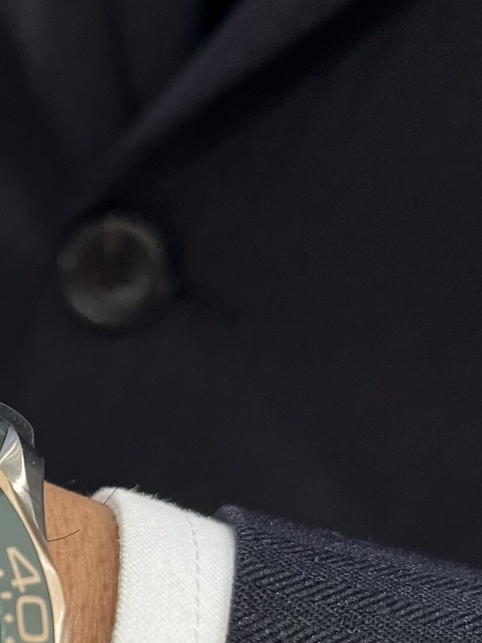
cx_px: -170
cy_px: 531
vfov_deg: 24.5
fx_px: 1448
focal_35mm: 78
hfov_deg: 17.5
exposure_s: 1/120
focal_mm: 5.1
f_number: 1.6
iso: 100
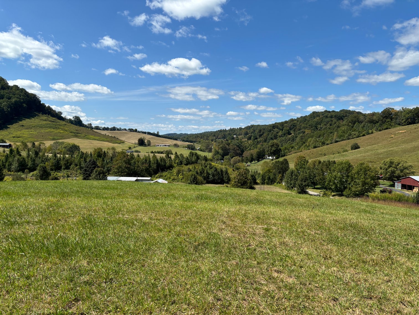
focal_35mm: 26
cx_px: 210
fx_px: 315
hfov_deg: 67.3
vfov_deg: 53.1
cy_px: 158
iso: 50
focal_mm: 5.96
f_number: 1.6
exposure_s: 1/3534
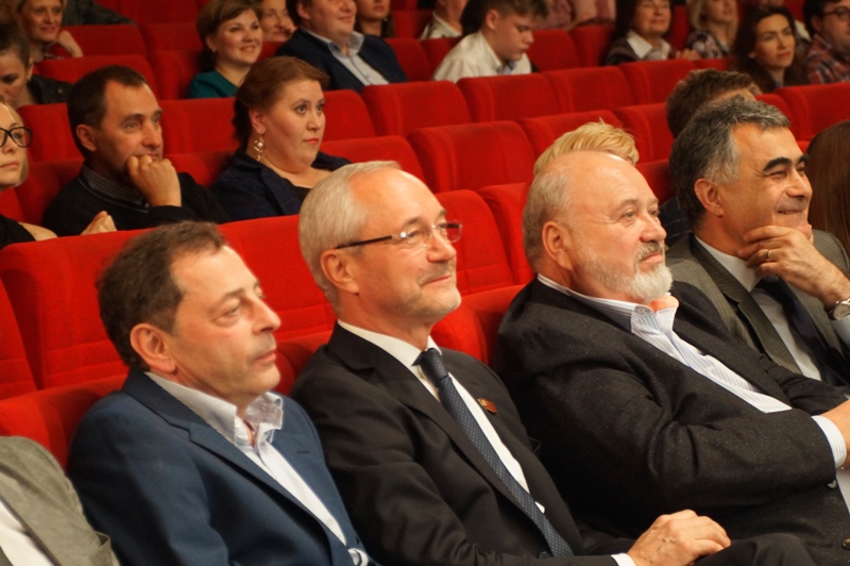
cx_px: 425
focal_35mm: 127
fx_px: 2996
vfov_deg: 10.8
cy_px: 283
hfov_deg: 16.1
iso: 1600
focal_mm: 85
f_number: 7.1
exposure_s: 1/8
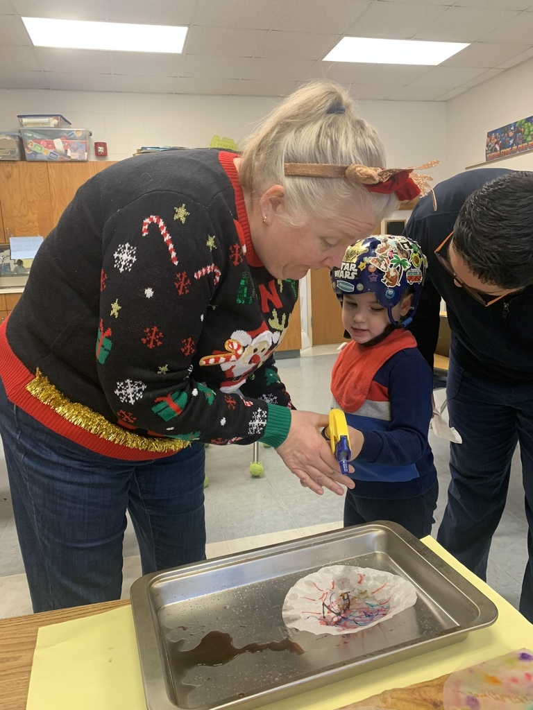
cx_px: 266
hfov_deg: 53.1
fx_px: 534
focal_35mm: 26
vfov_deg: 67.3
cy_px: 355
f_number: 1.8
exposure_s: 1/60
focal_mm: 4.25
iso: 160
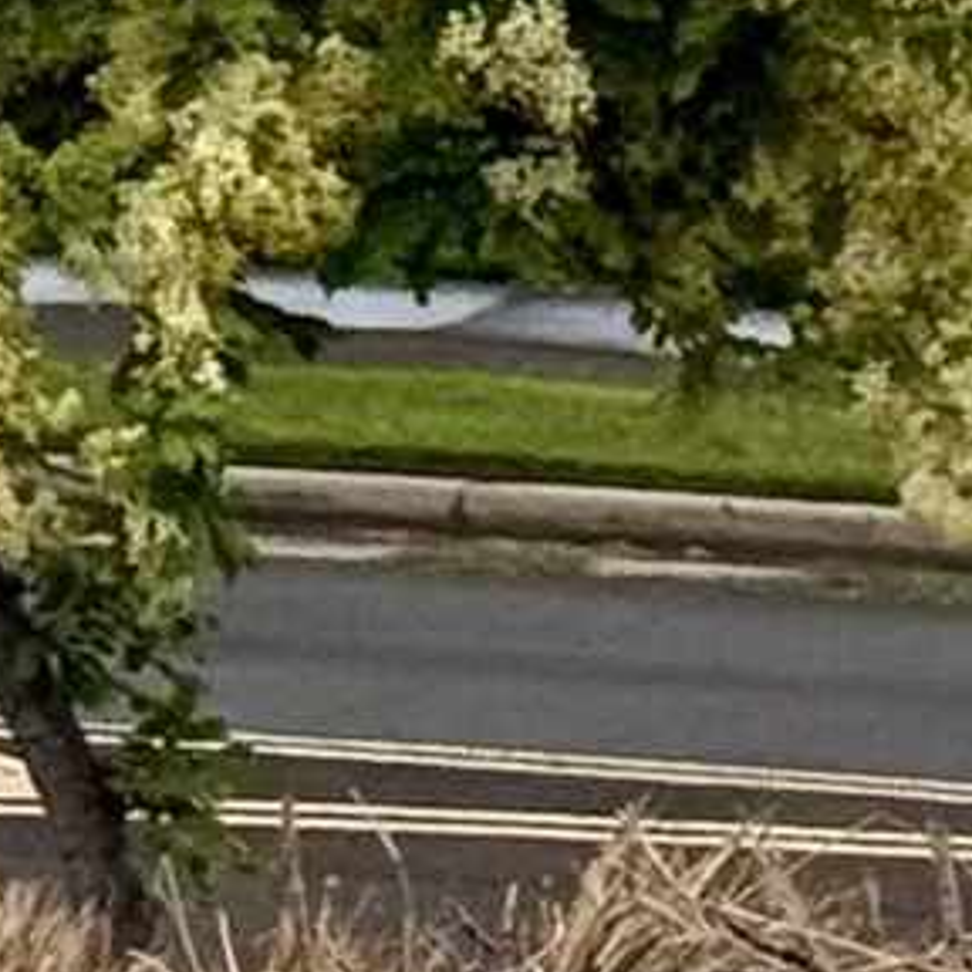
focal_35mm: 453
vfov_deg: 3.8
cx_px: 2217
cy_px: -773
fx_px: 14391
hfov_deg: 3.8
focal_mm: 6.76
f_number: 1.78
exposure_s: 1/11364
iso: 100
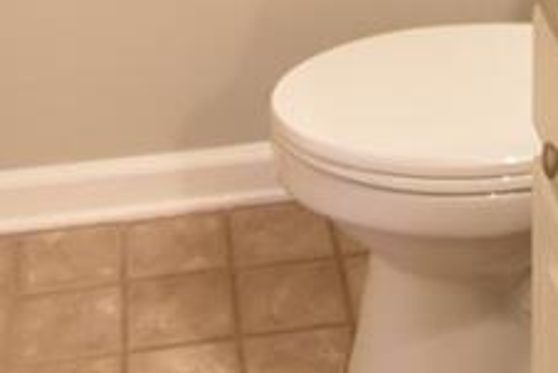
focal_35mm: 106
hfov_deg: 19.1
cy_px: -524
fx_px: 1644
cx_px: 432
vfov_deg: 10.9
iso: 800
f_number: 3.5
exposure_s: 1/20
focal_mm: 10
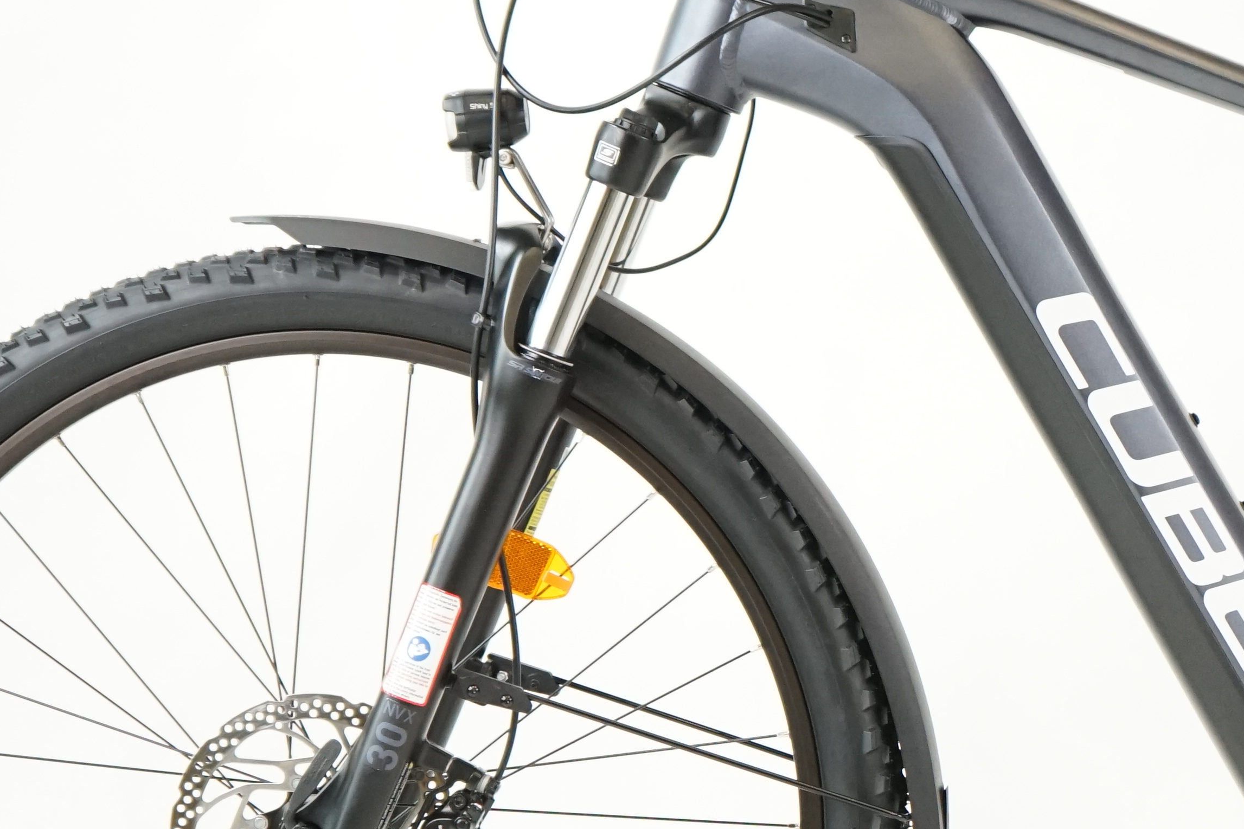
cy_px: 491
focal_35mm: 136
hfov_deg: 14.8
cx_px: 1242
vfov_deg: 10.1
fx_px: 4699
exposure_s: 1/200
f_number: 5.6
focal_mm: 52
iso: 2000
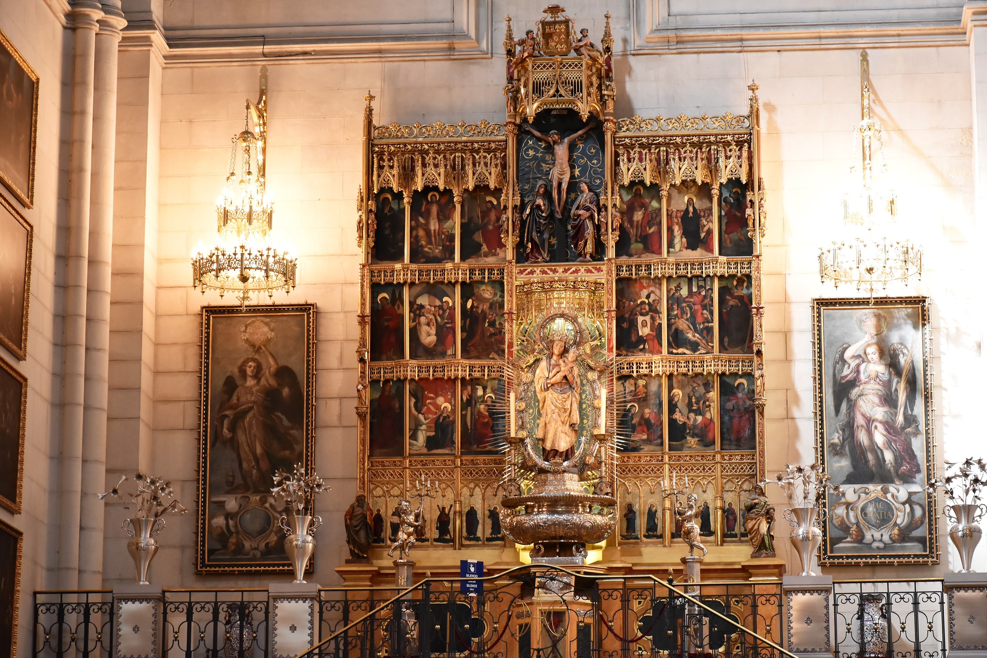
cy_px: 329
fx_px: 2879
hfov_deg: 19.5
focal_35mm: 105
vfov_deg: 13.0
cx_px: 494
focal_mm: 70
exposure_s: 1/30
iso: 1600
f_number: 9
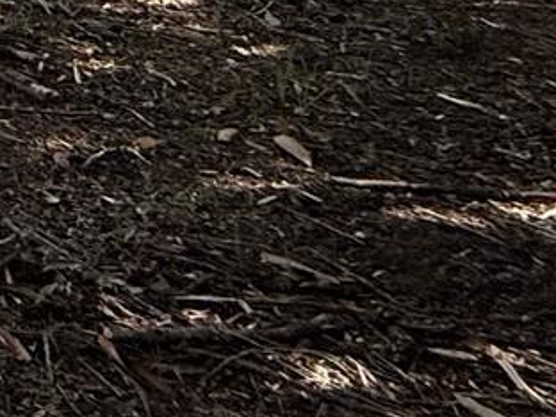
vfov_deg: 13.1
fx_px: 1478
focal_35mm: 92
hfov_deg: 11.0
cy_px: -497
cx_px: -1183
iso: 50
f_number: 2.2
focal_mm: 2.22
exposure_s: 1/789
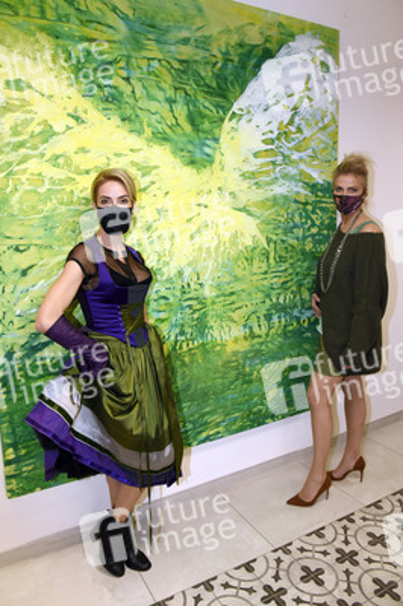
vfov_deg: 73.8
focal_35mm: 24
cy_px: 303
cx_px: 202
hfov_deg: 53.1
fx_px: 404
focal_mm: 24
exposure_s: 1/125
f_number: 6.3
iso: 1600
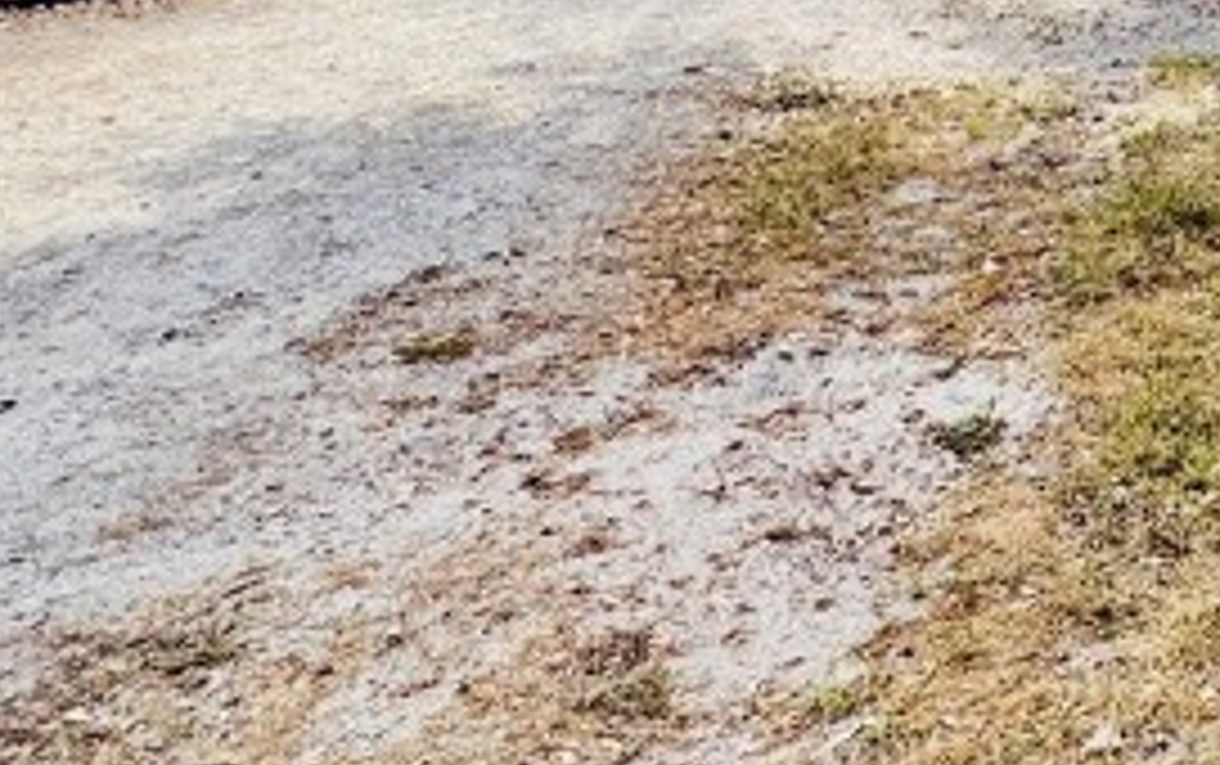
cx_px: 1747
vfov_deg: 19.9
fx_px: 1864
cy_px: -400
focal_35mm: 56
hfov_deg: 27.4
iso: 40
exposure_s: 1/421
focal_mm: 2.22
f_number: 2.2
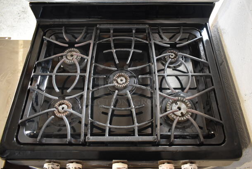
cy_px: 84
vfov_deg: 48.0
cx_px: 126
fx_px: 189
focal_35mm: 27
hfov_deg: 67.3
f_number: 3.5
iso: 1100
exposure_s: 1/30
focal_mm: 18
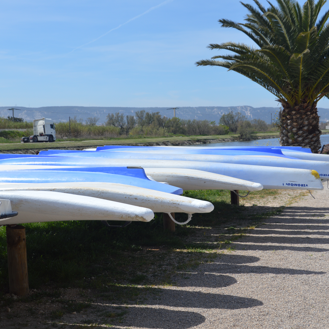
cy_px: 166
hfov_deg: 26.0
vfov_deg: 26.1
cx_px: 122
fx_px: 710
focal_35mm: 66
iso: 100
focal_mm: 34
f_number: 9
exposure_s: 1/320
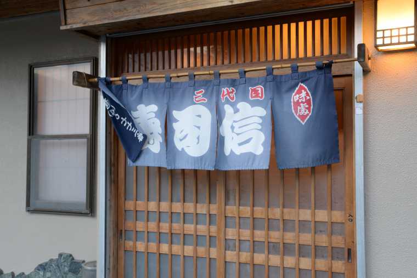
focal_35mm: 42
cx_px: 208
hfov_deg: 46.4
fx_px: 487
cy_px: 139
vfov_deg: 31.9
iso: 1250
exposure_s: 1/50
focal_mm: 42
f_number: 8
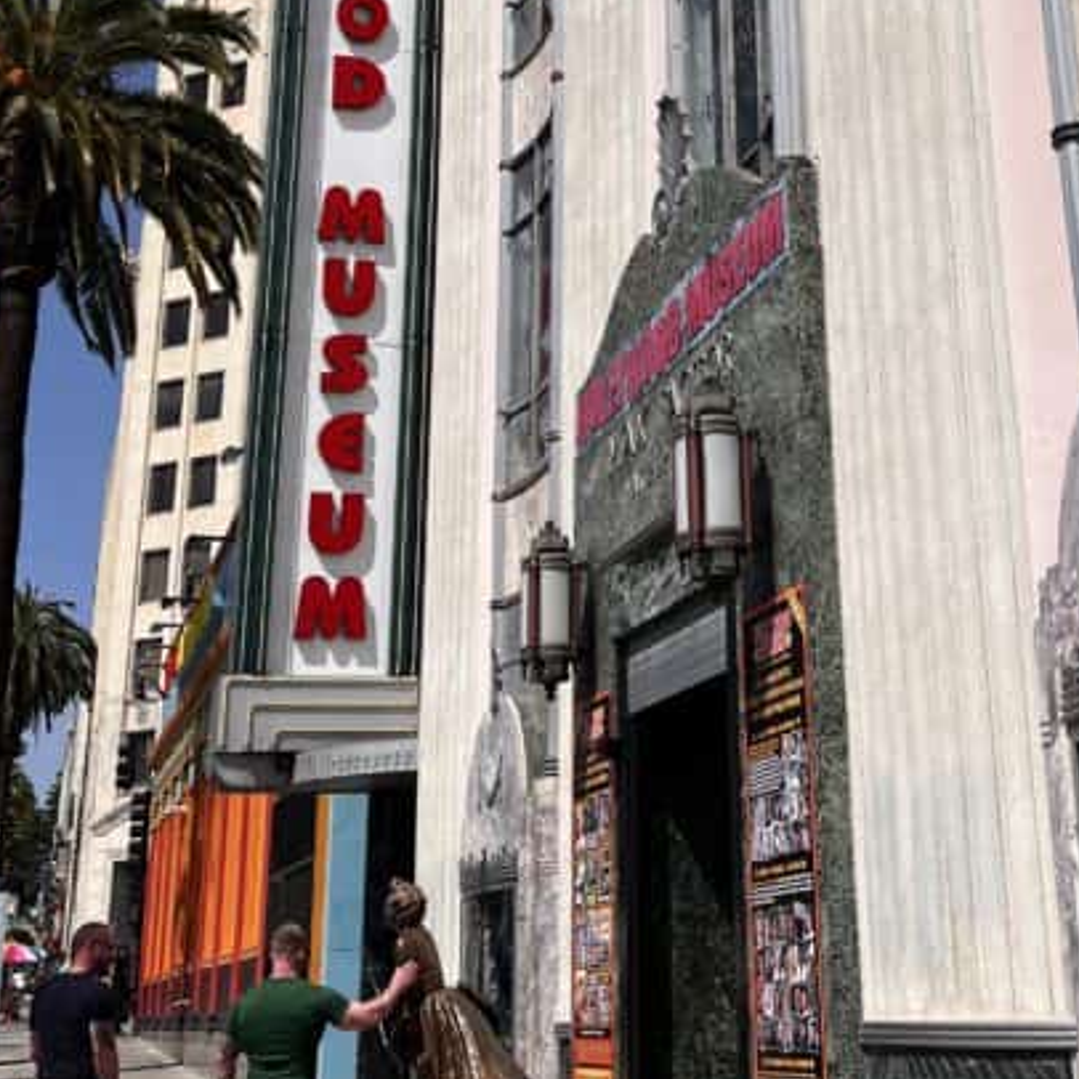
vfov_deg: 28.4
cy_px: 96
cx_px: 736
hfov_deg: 29.3
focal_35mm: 58
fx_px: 2045
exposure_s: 1/9434
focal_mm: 5.7
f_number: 1.5
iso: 50
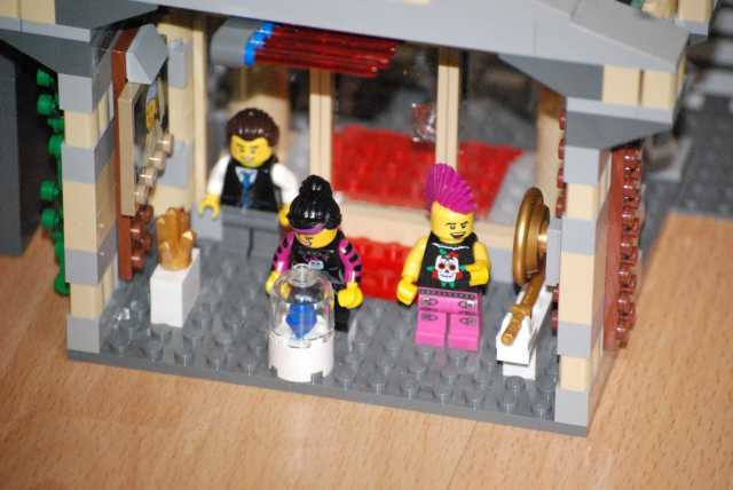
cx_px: 366
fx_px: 3729
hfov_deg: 11.2
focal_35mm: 183
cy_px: 245
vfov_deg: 7.5
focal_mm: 122
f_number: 7.1
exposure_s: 1/60
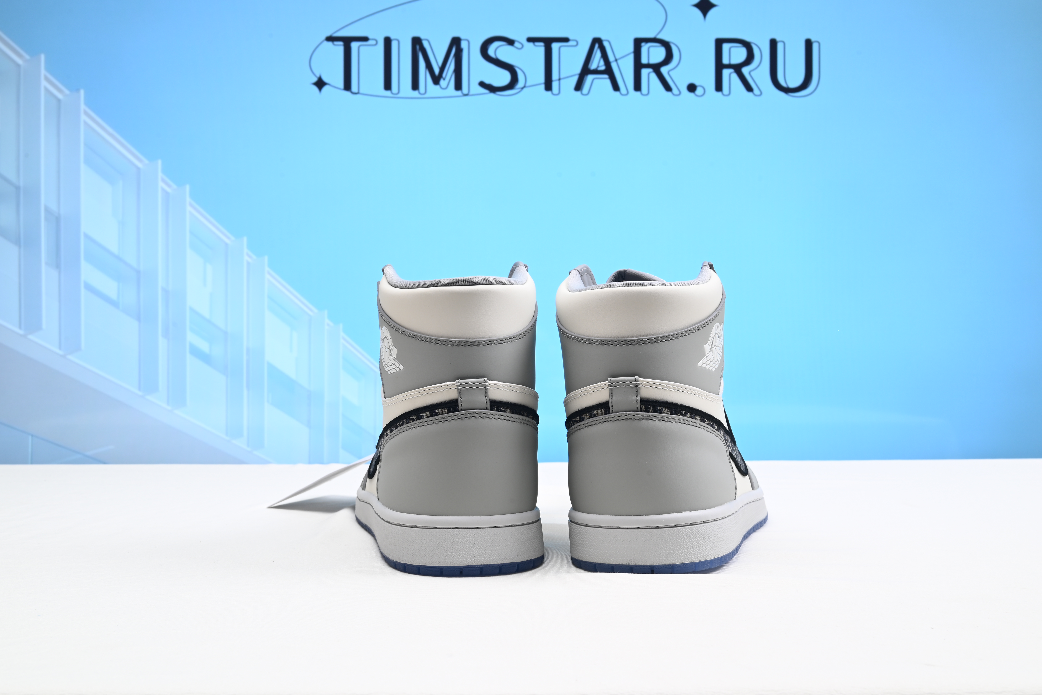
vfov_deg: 35.9
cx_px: 519
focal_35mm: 37
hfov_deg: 51.9
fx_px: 1071
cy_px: 341
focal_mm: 36
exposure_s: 1/2
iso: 100
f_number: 16
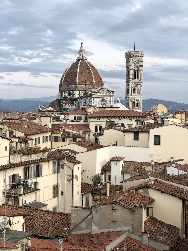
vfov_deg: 36.8
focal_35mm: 52
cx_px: 94
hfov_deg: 28.0
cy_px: 126
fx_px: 377
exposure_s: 1/448
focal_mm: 6
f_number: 2.4
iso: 16
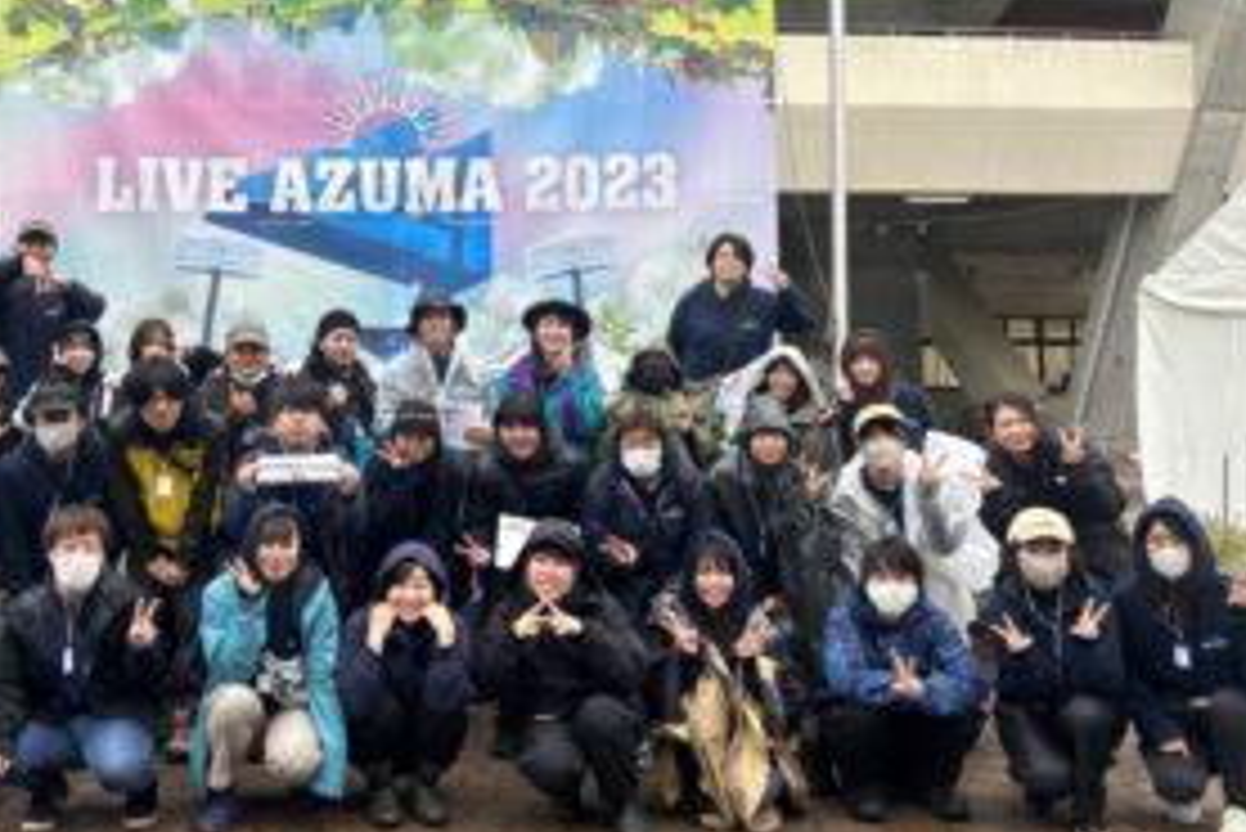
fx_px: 1350
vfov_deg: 34.1
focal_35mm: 39
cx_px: 391
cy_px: 310
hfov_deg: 48.5
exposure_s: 1/100
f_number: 1.5
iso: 40
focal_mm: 5.7
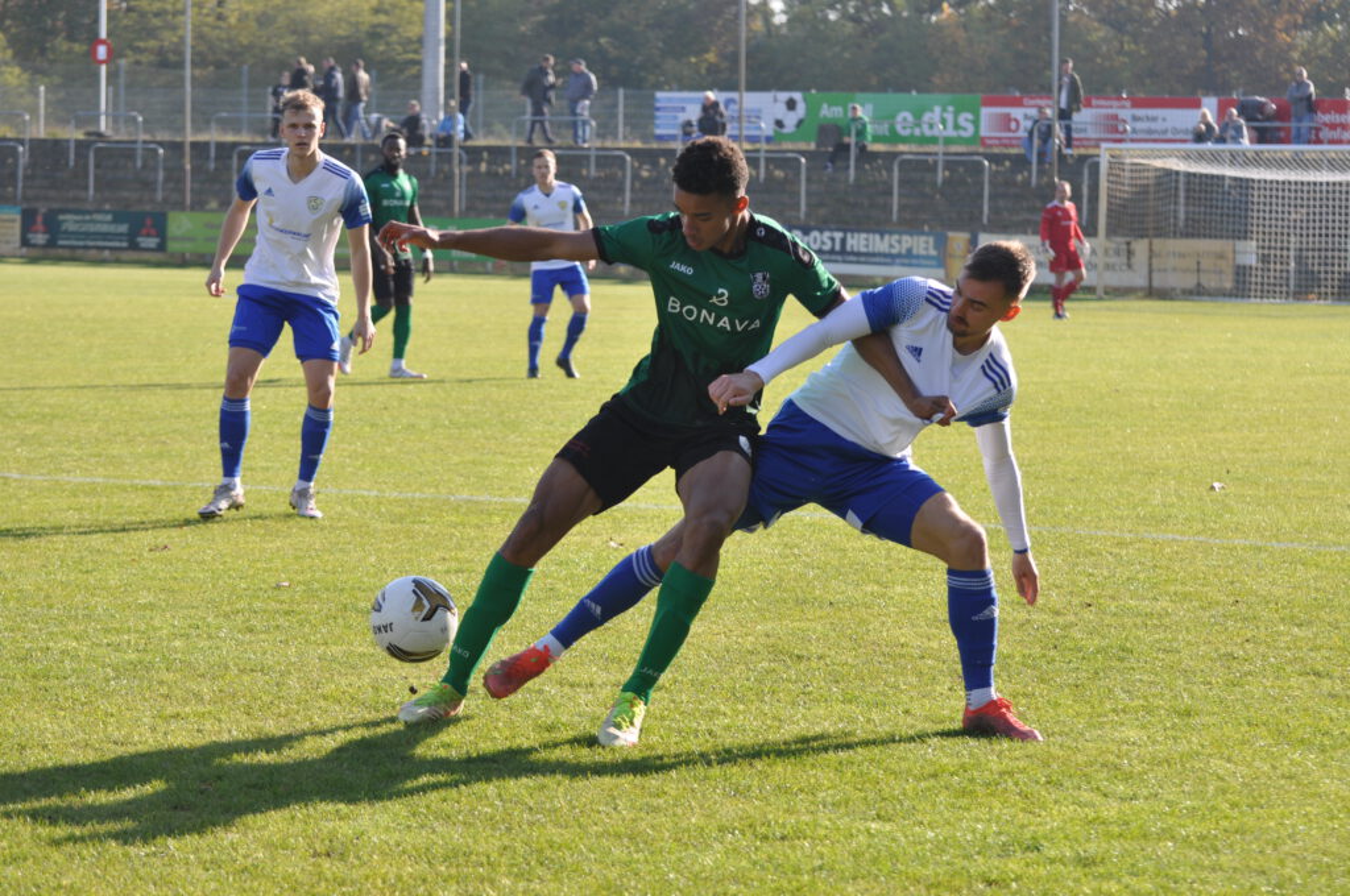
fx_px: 4494
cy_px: 448
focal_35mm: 120
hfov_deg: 17.1
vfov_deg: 11.4
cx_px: 675
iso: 200
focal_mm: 80
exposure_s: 1/500
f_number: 5.6
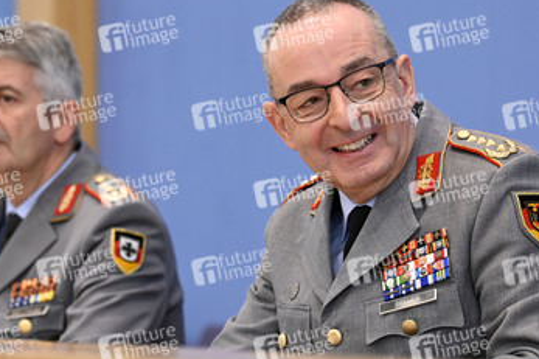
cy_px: 151
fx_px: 2529
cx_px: 252
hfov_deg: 12.2
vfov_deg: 8.1
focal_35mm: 169
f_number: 5
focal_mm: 130
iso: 3200
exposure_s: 1/640
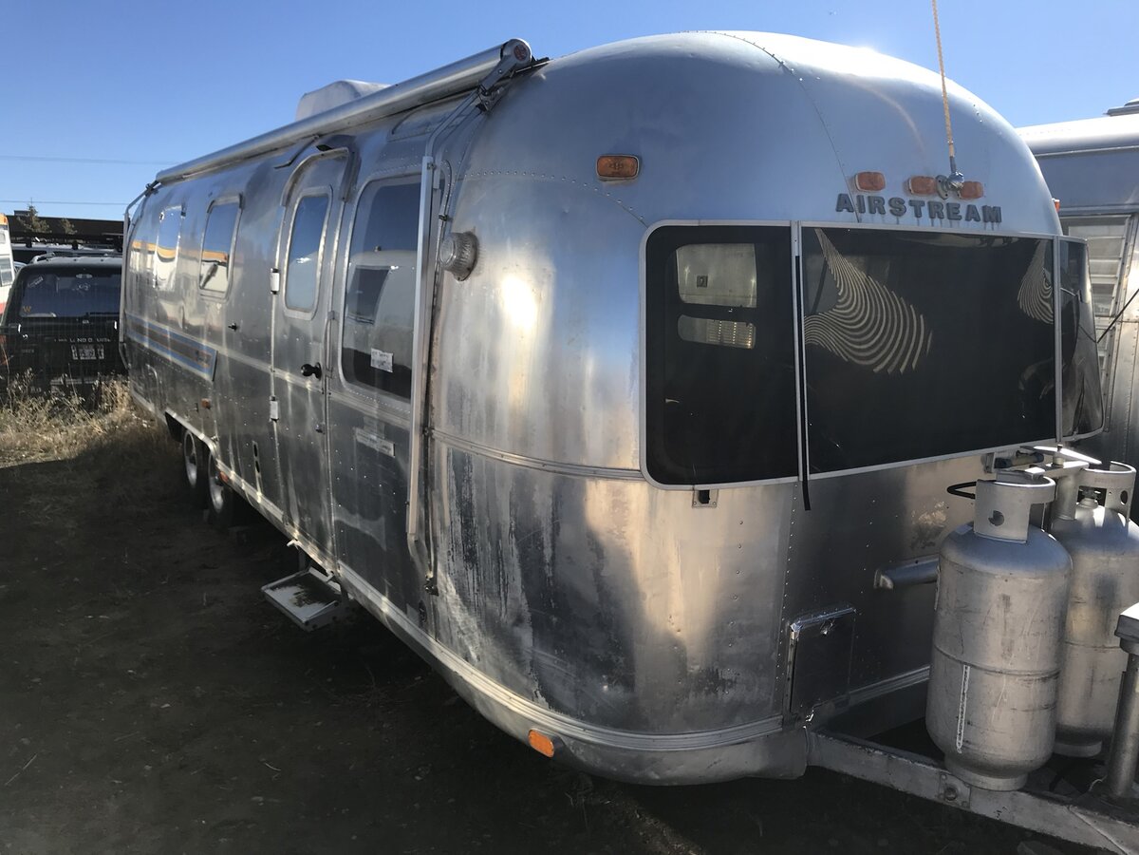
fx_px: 921
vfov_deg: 49.7
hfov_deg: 63.4
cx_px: 570
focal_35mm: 28
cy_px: 428
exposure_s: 1/1916
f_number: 1.8
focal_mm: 3.99
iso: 20
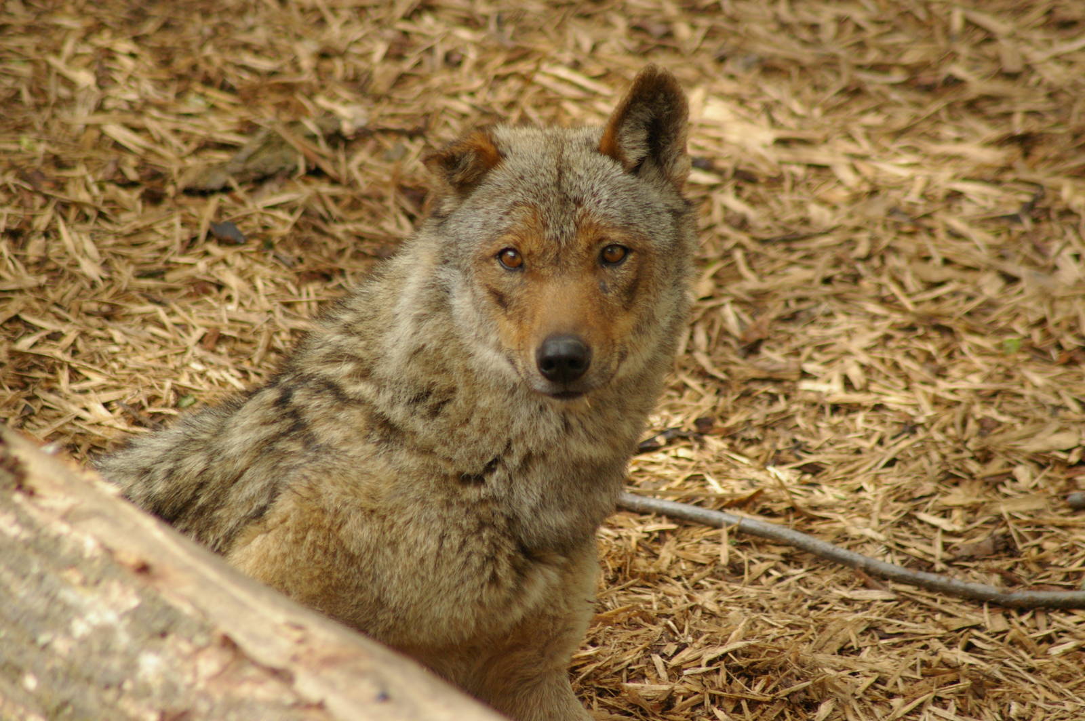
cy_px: 360
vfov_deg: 3.0
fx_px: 13551
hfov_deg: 4.6
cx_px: 542
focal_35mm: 450
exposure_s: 1/500
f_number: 6.7
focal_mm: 300
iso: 800
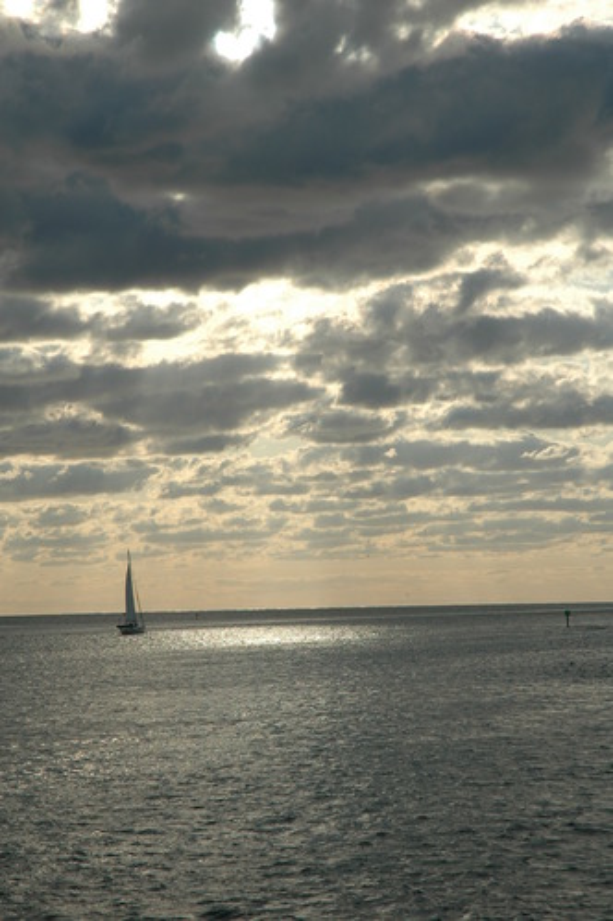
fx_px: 2685
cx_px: 306
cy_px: 460
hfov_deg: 13.0
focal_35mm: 105
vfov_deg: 19.5
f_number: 11
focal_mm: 70
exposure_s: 1/500
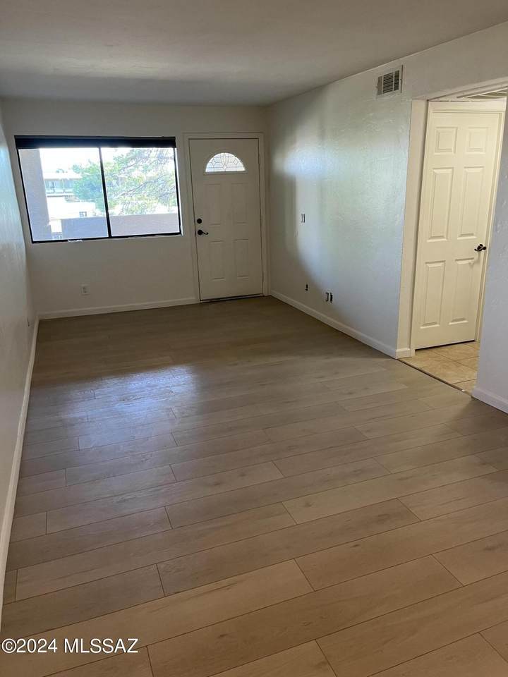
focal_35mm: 26
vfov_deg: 67.3
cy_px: 338
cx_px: 254
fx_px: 509
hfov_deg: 53.1
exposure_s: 1/60
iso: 100
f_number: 1.6
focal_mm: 5.1
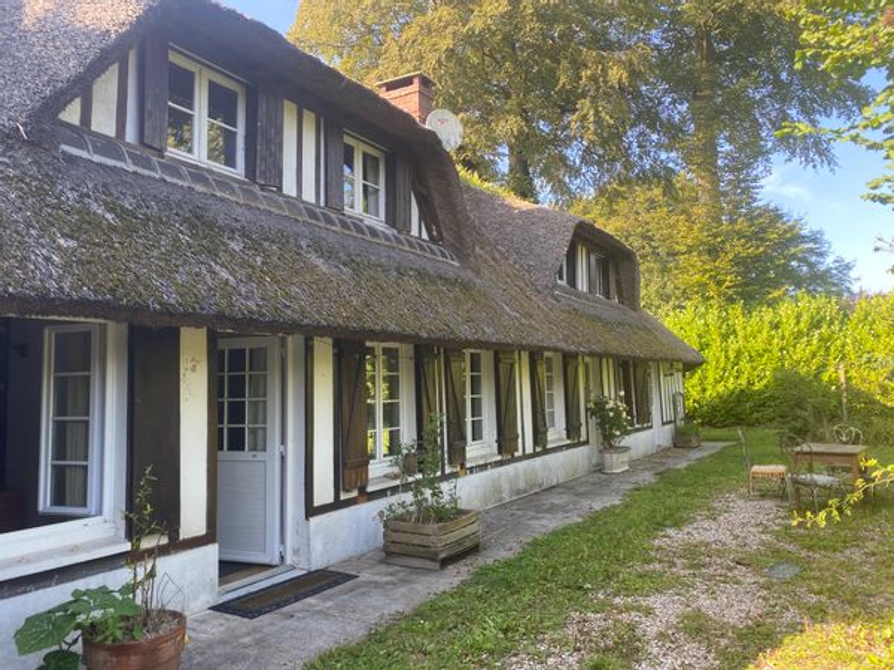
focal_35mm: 26
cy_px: 335
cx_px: 447
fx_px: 671
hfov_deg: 67.3
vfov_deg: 53.1
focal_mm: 4.25
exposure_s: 1/186
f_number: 1.8
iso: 32
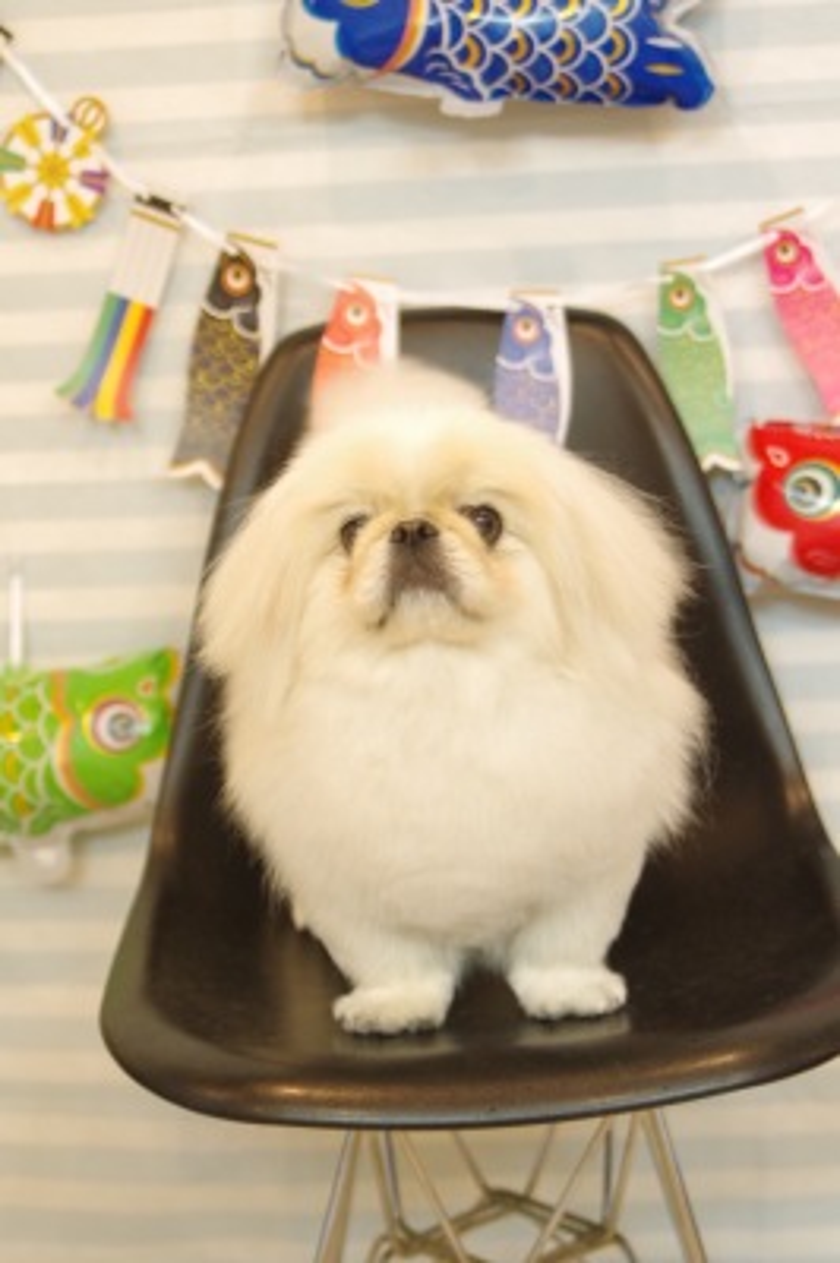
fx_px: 2629
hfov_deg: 18.2
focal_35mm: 75
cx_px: 420
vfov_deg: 27.0
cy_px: 632
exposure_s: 1/80
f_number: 2.8
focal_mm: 50
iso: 1600
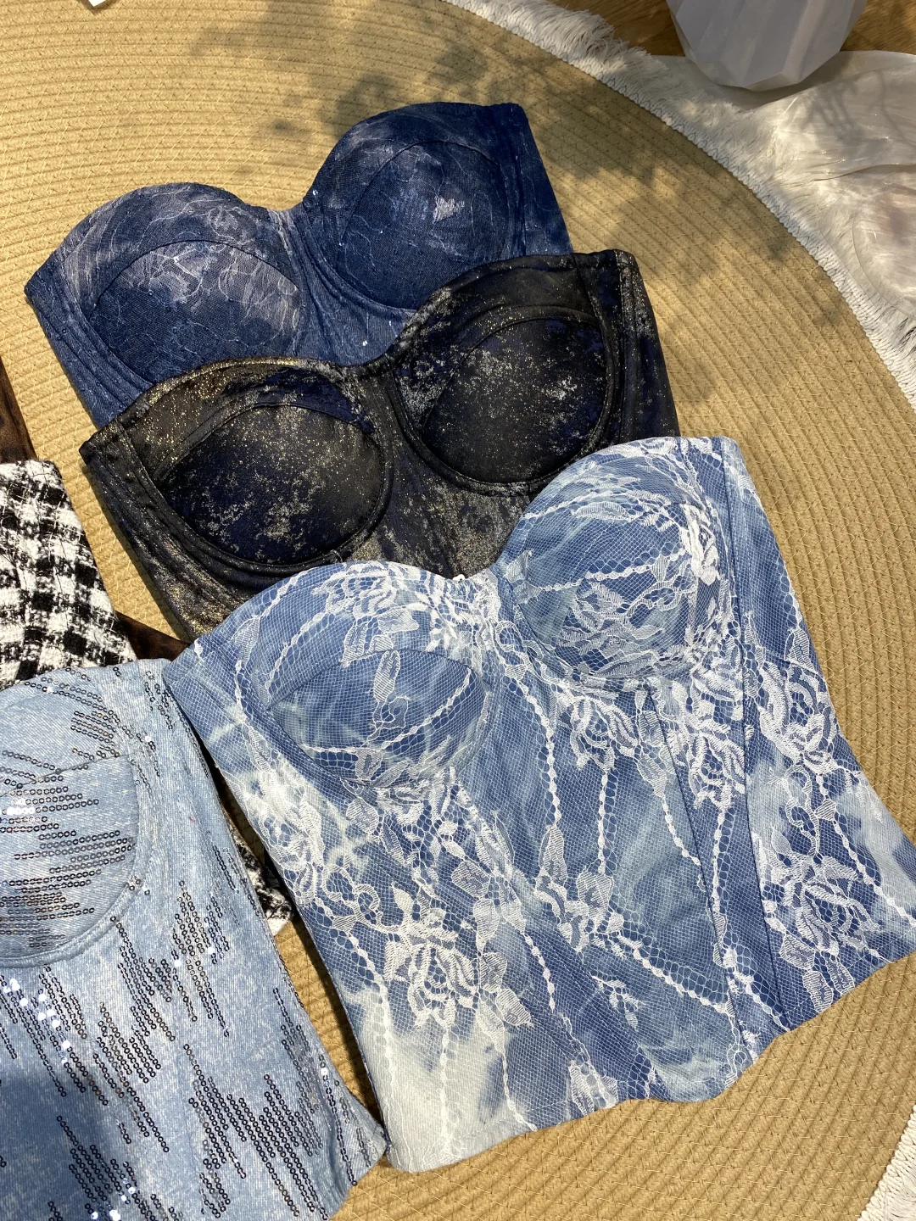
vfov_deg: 67.3
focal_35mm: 26
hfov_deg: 53.1
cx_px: 458
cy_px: 610
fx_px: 917
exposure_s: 1/100
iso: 80
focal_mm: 4.25
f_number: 1.8
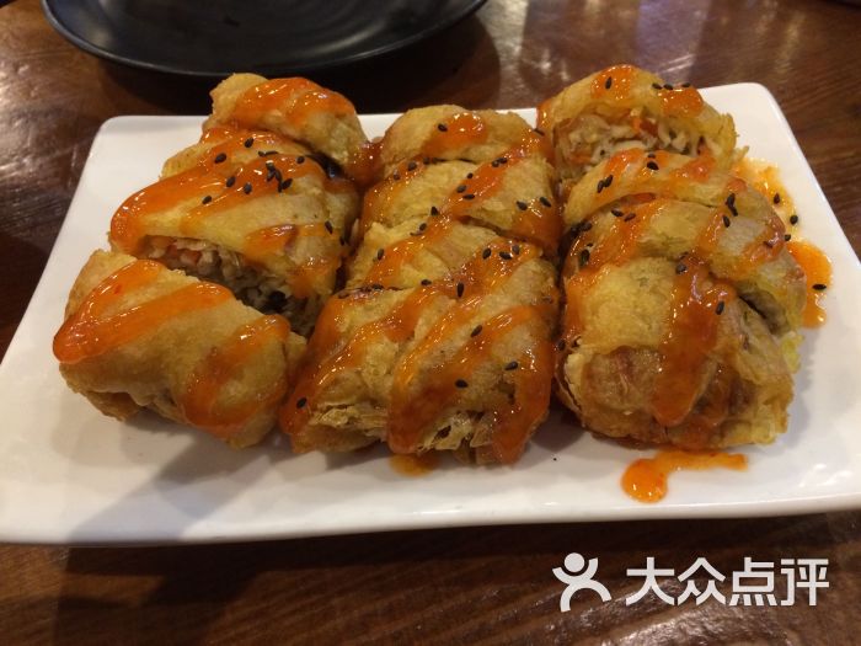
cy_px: 323
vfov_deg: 48.2
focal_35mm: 29
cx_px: 430
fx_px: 721
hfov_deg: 61.7
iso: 250
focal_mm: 4.15
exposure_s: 1/33
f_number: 2.2
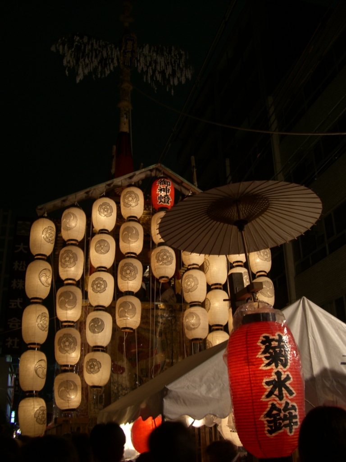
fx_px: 506
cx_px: 173
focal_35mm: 38
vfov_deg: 49.0
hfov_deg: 37.7
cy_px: 231
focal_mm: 7.9
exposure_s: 1/4
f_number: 2.8
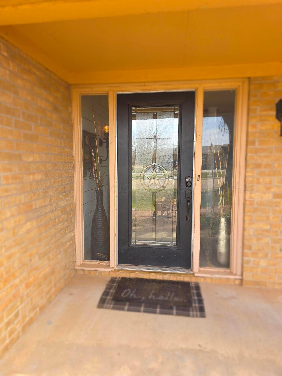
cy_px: 188
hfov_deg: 58.9
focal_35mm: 23
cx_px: 141
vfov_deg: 73.9
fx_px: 250
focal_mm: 6.3
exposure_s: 1/60
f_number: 1.7
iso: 12
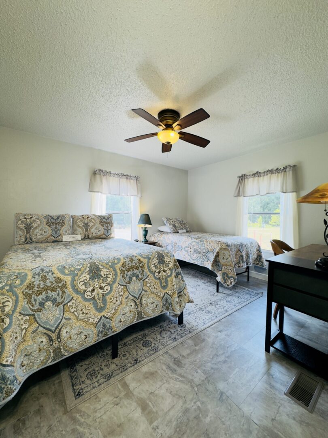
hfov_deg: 85.7
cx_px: 164
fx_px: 177
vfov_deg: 102.1
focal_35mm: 14
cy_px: 219
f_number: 2.2
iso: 64
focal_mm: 2.22
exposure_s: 1/120
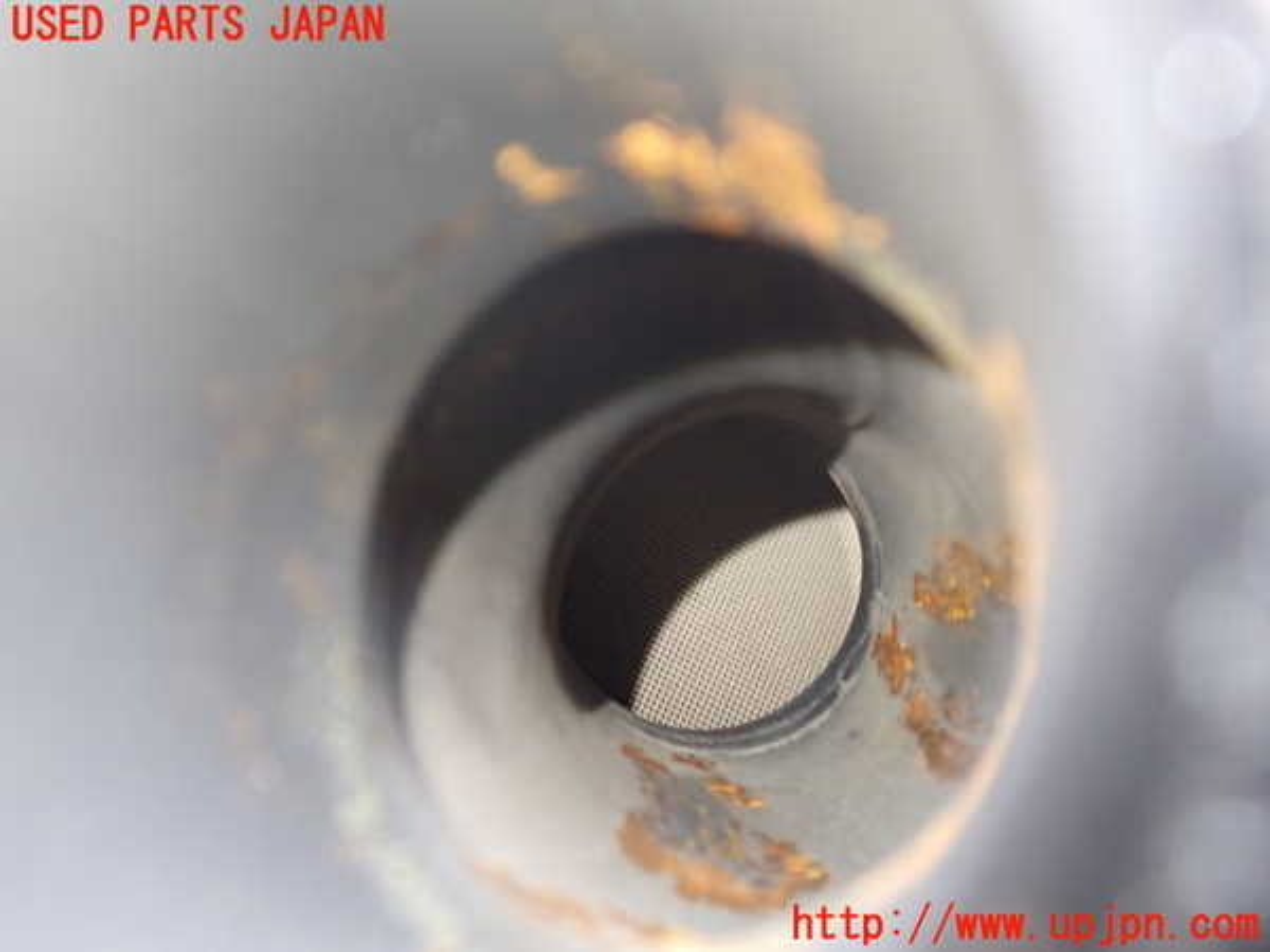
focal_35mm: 30
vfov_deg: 46.8
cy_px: 476
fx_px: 1101
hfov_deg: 60.0
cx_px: 635
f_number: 2.3
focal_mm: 5.4
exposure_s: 1/30
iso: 800
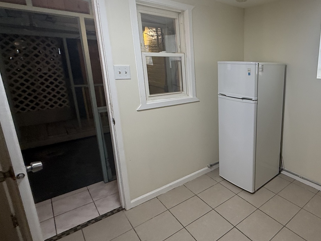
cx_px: 250
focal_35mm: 22
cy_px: 109
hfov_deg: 70.0
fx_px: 204
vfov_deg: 61.0
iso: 125
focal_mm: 2.22
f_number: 2.2
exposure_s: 1/120
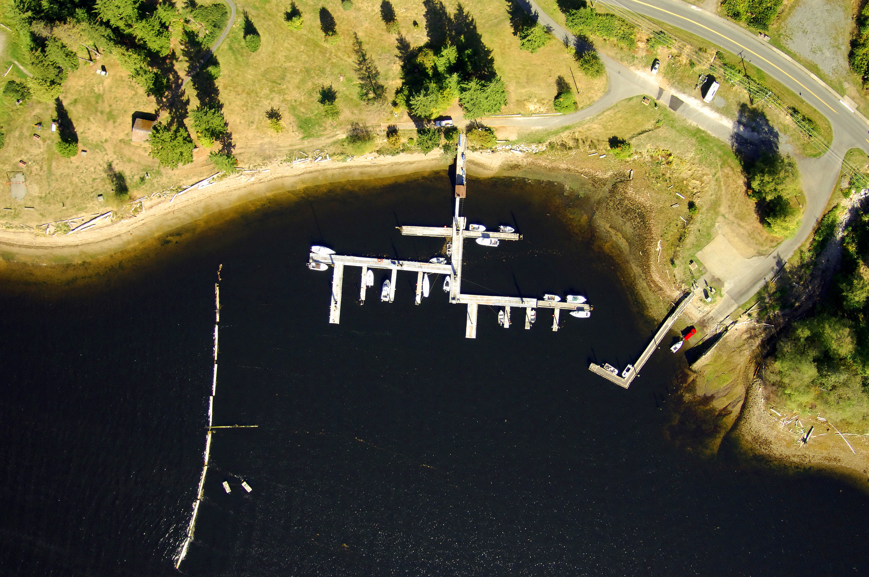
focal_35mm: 36
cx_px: 434
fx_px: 868
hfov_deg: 53.2
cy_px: 288
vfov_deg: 36.8
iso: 400
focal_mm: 24
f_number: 3.8
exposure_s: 1/1000
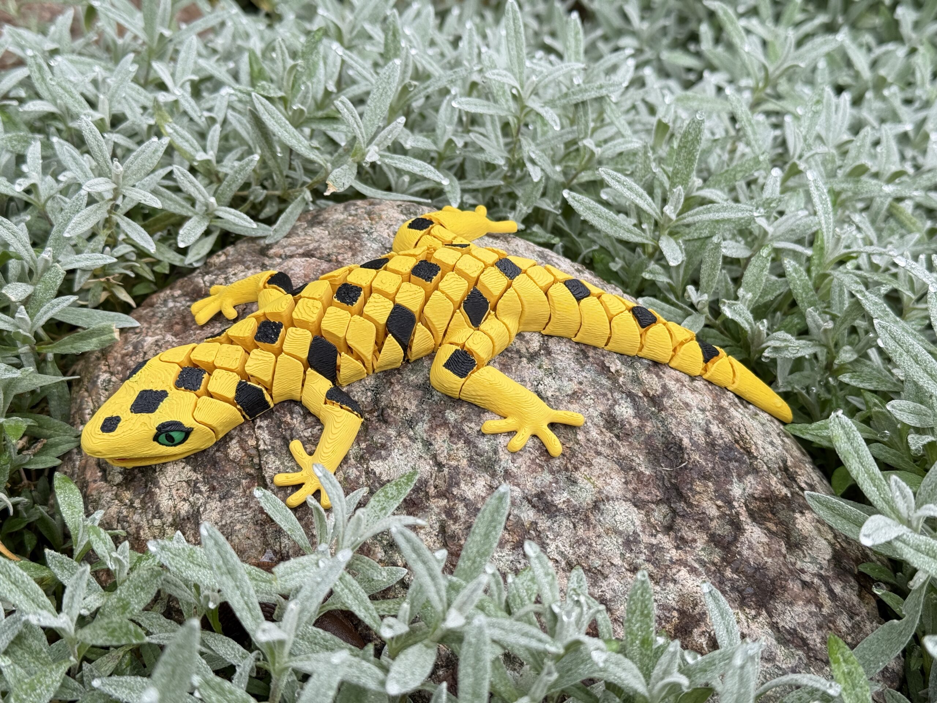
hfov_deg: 39.7
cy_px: 352
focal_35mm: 48
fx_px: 1299
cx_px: 468
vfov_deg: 30.3
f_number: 1.78
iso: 64
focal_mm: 6.76
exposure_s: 1/427
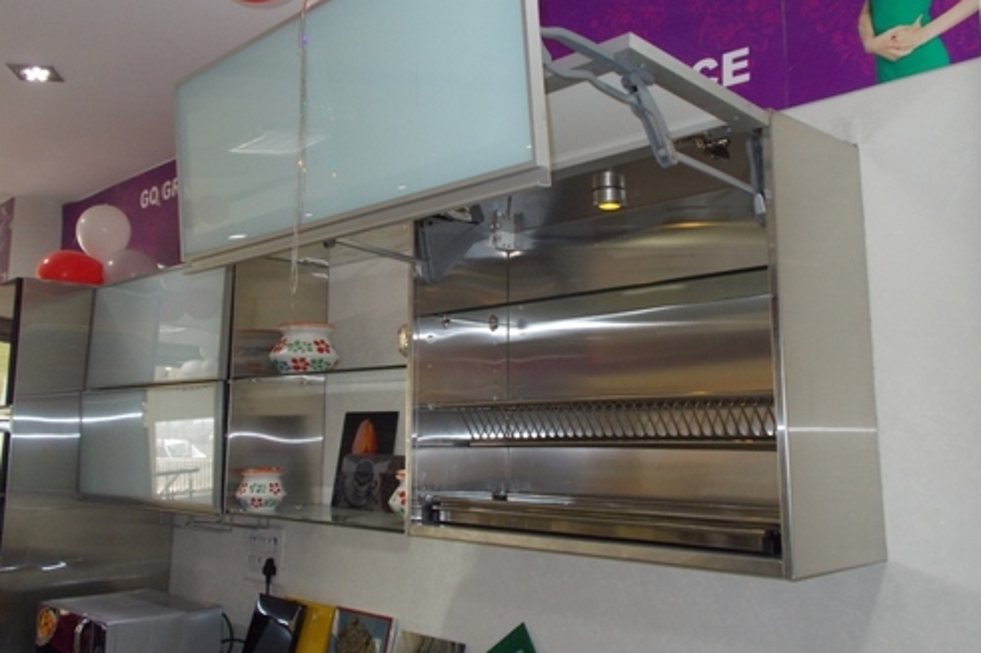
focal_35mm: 36
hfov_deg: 53.1
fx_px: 981
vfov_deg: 36.8
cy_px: 295
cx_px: 495
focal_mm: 6
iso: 200
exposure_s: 1/25
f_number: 3.6
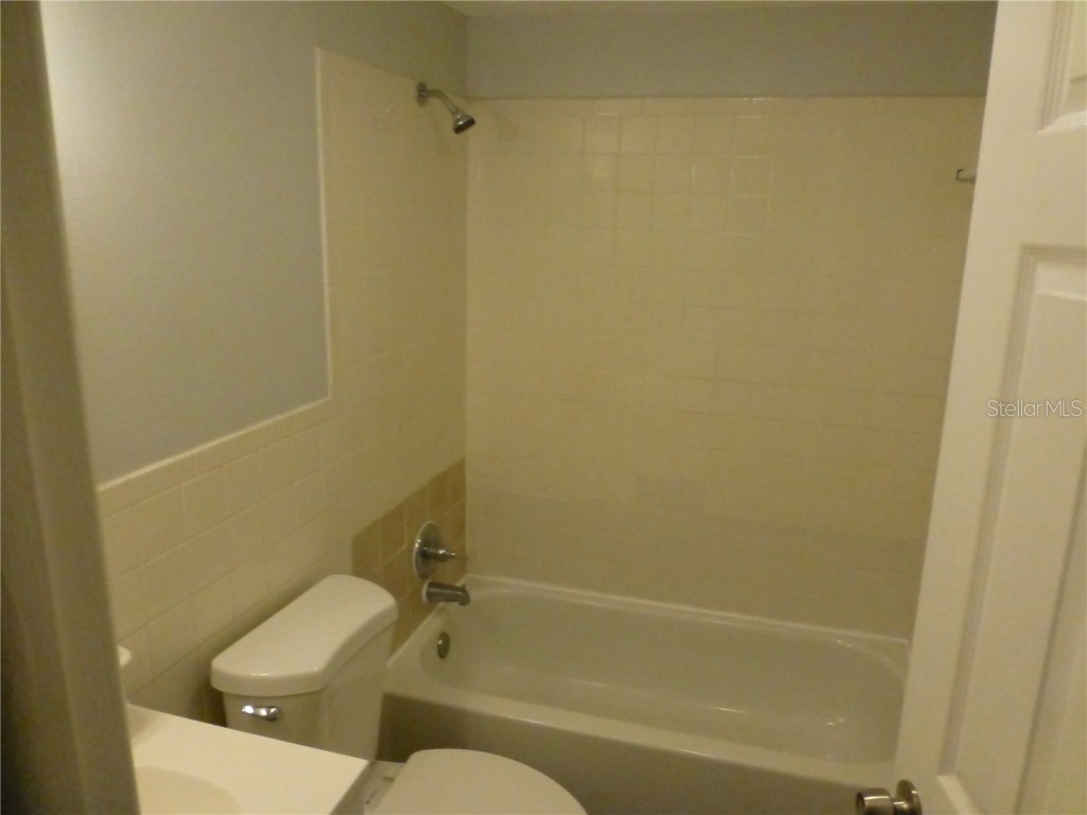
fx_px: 754
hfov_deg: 71.6
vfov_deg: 56.8
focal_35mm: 24
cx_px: 544
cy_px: 408
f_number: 3.3
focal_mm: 4.3
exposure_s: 1/250
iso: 1000
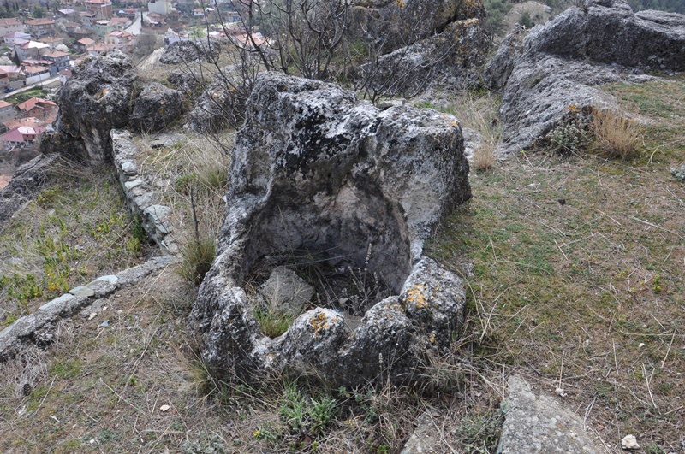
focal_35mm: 27
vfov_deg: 47.8
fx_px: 513
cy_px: 227
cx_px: 342
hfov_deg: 67.5
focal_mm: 18
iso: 640
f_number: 10
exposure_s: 1/400
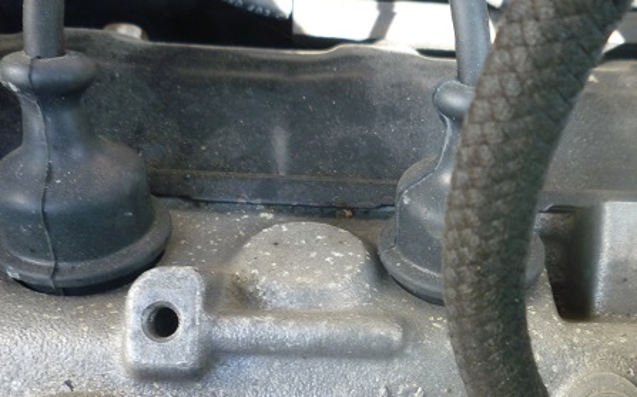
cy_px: 326
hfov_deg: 44.7
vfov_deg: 28.5
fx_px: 764
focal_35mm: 44
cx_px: 422
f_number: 3.3
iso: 160
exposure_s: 1/30
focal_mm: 5.2
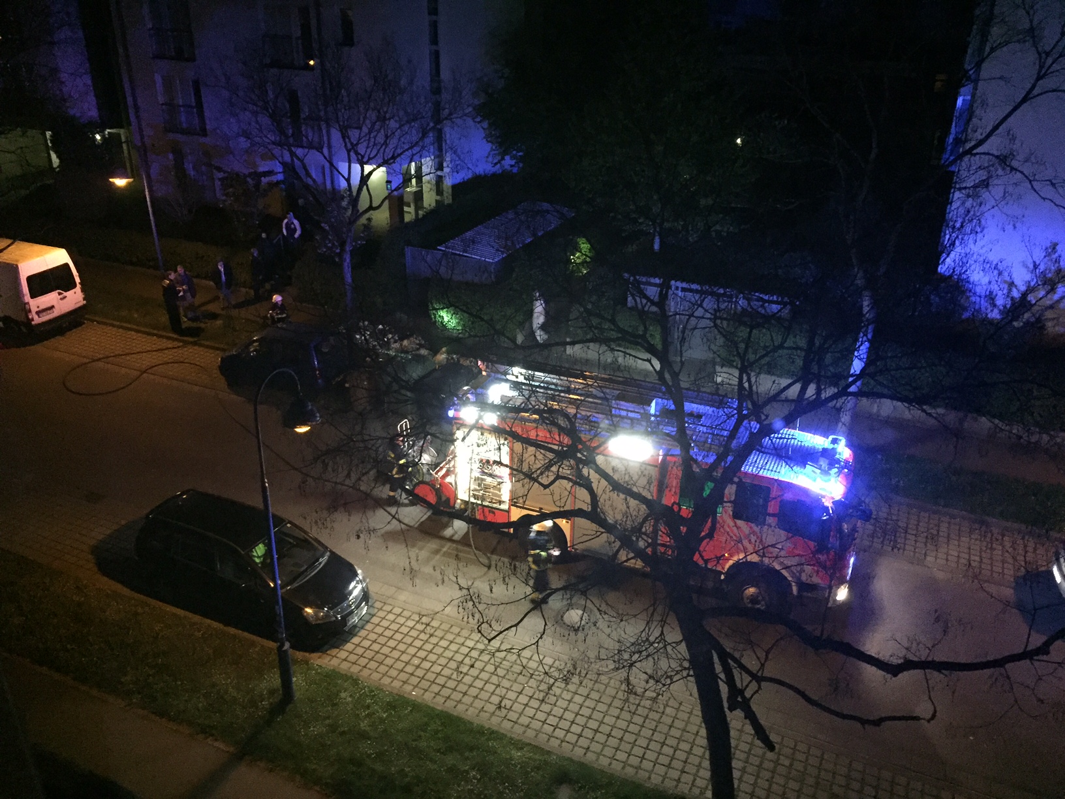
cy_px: 400
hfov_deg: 61.7
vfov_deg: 48.2
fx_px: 892
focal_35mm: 29
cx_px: 532
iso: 1000
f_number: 2.2
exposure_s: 1/17
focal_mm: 4.15
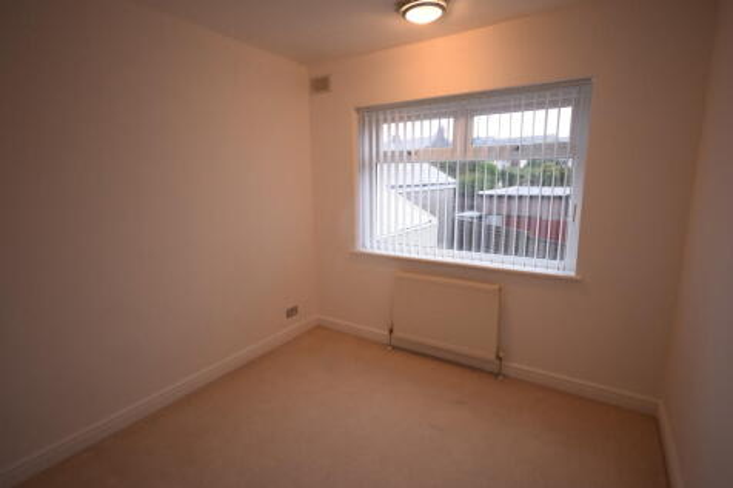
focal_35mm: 18
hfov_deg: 90.0
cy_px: 244
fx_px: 366
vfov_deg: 67.3
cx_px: 366
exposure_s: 1/60
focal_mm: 12
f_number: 4.5
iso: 450
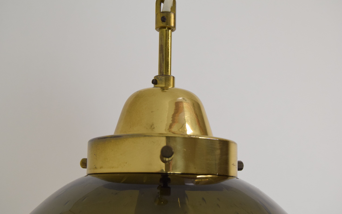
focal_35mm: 59
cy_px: 112
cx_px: 170
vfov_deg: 22.0
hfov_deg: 34.5
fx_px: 550
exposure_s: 1/200
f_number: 7.1
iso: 1600
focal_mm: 38
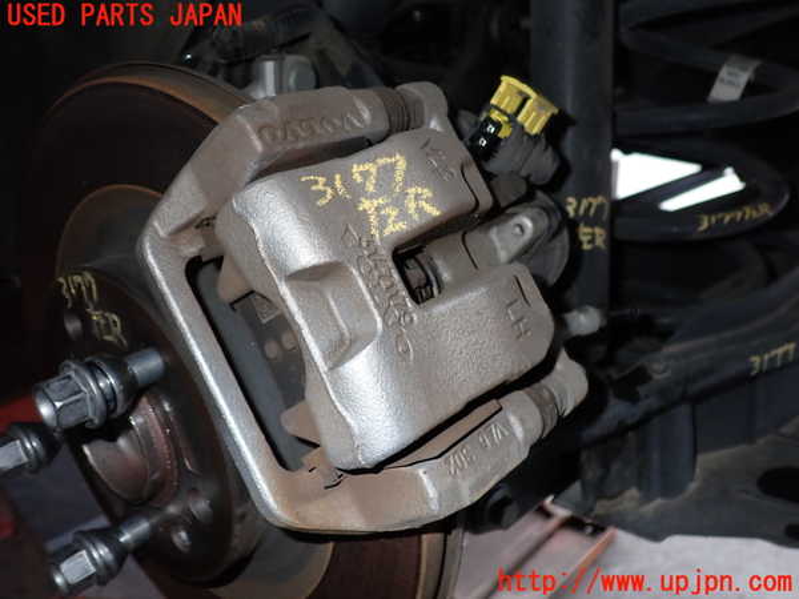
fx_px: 692
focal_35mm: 30
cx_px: 400
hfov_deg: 60.0
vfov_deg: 46.8
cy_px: 300
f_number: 6.3
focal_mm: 5.4
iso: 200
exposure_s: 1/30
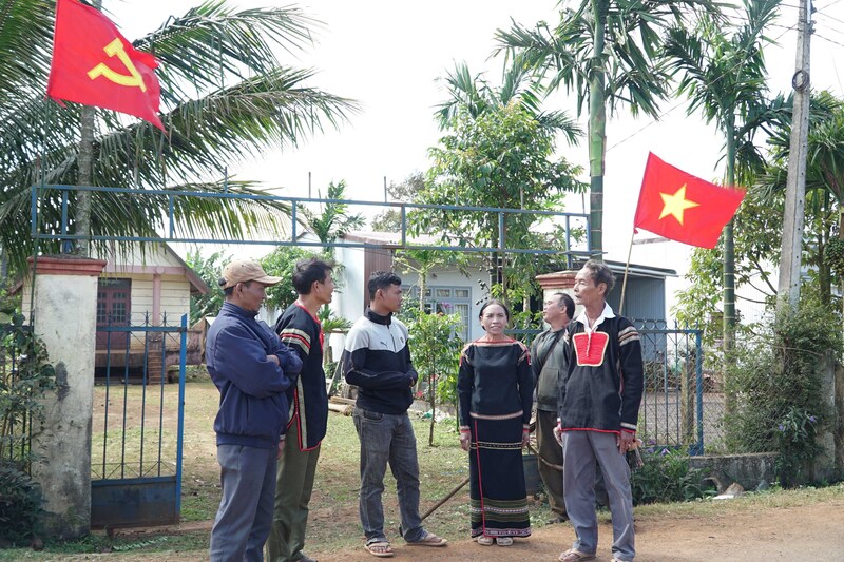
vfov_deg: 42.3
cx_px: 422
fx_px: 727
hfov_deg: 60.3
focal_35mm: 31
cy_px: 281
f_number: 5
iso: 100
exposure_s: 1/80
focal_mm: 21
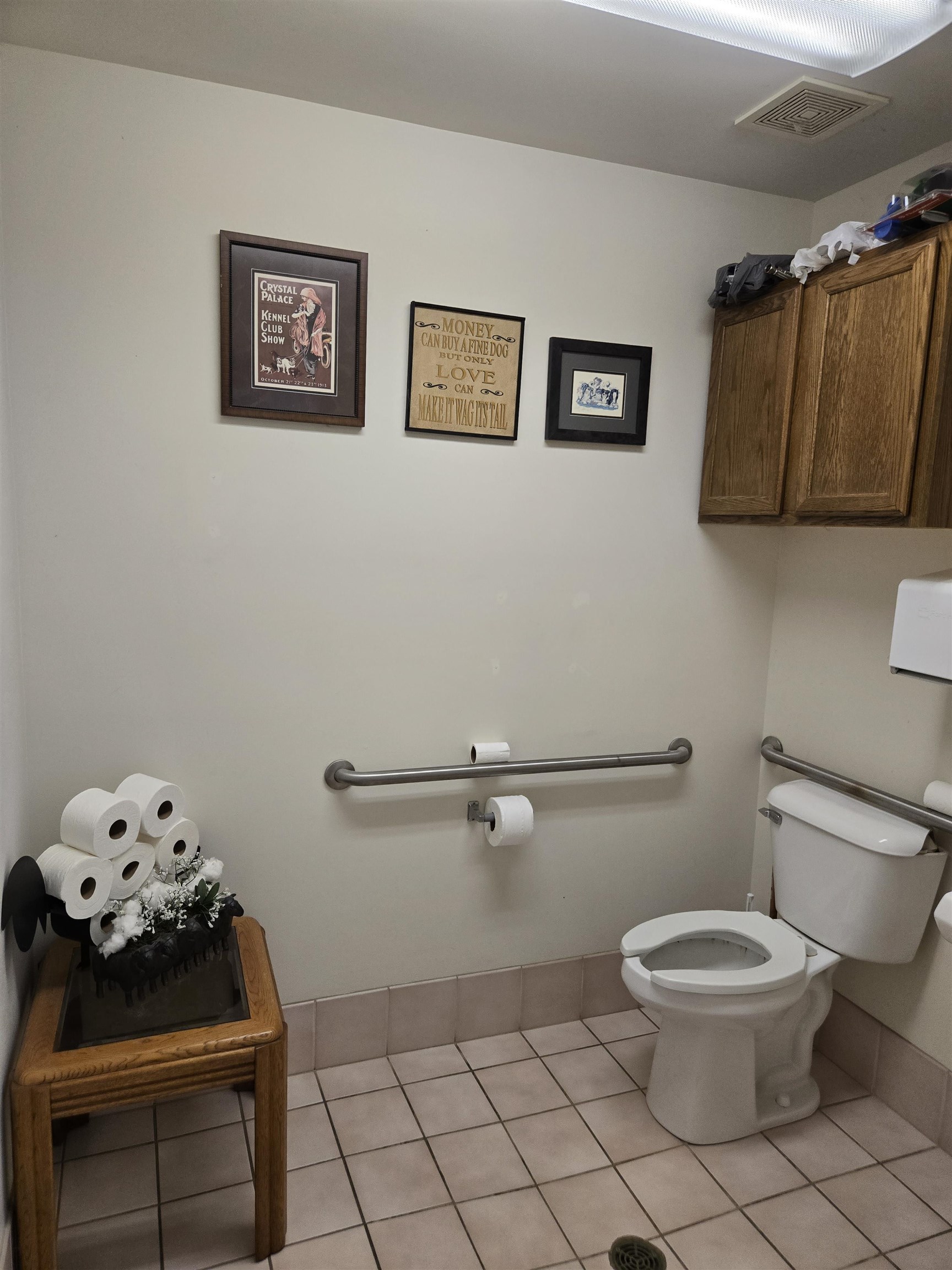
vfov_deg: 73.9
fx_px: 843
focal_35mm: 23
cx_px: 476
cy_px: 635
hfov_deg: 58.9
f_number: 1.8
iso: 160
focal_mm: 5.4
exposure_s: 1/120
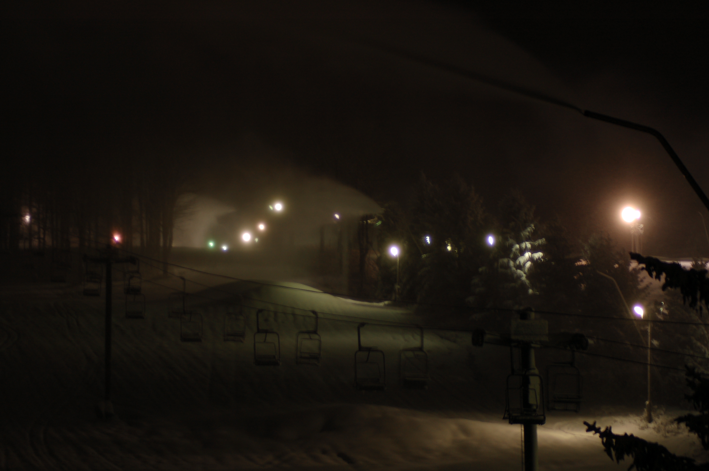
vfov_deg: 13.0
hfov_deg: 19.5
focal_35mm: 105
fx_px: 2066
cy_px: 236
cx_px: 354
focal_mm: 70
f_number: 4
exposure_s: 1/8
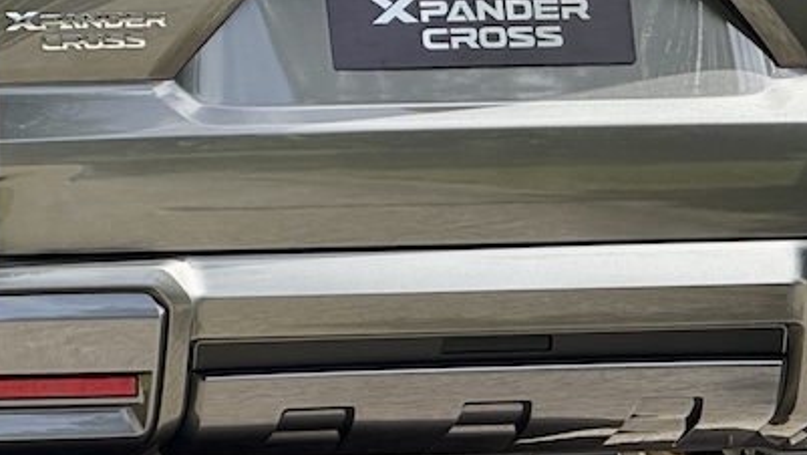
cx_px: 62
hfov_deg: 5.5
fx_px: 8371
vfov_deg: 3.1
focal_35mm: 391
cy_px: 48
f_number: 2.8
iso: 50
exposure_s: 1/409
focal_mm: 15.66
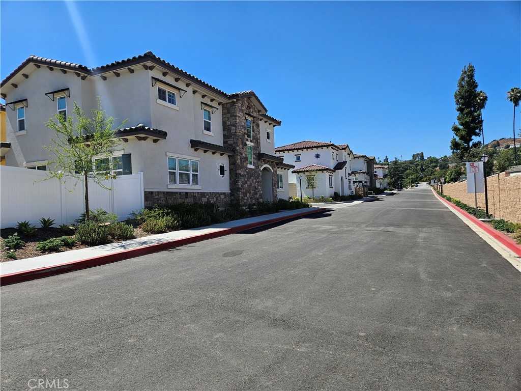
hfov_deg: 73.9
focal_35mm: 23
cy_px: 196
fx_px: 346
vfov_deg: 58.9
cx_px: 260
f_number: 1.8
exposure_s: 1/1879
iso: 25
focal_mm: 5.4
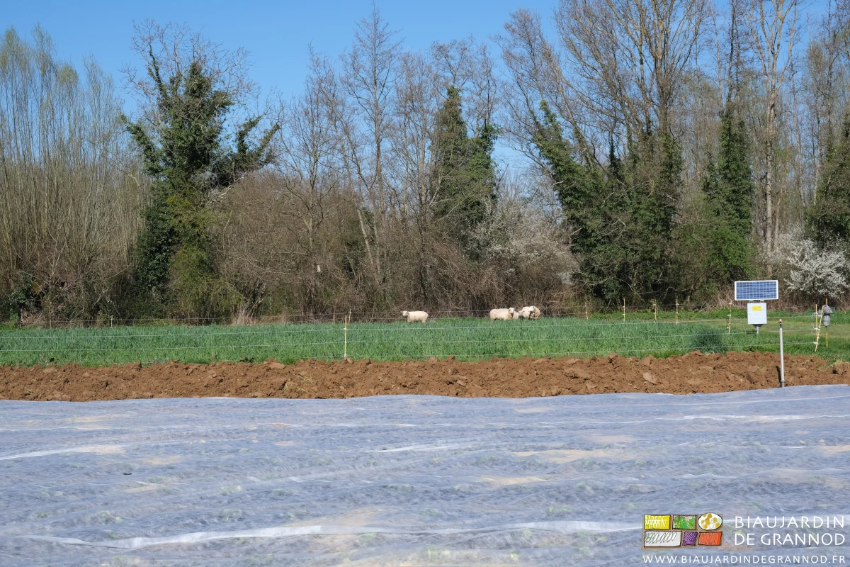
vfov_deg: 24.2
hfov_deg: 35.6
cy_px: 284
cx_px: 425
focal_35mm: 56
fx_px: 1322
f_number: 7.1
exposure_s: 1/400
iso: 160
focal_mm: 37.4
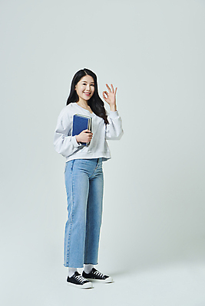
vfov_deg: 28.8
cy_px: 153
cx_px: 102
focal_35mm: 70
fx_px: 597
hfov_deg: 19.5
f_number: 11
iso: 100
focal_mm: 70
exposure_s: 1/125
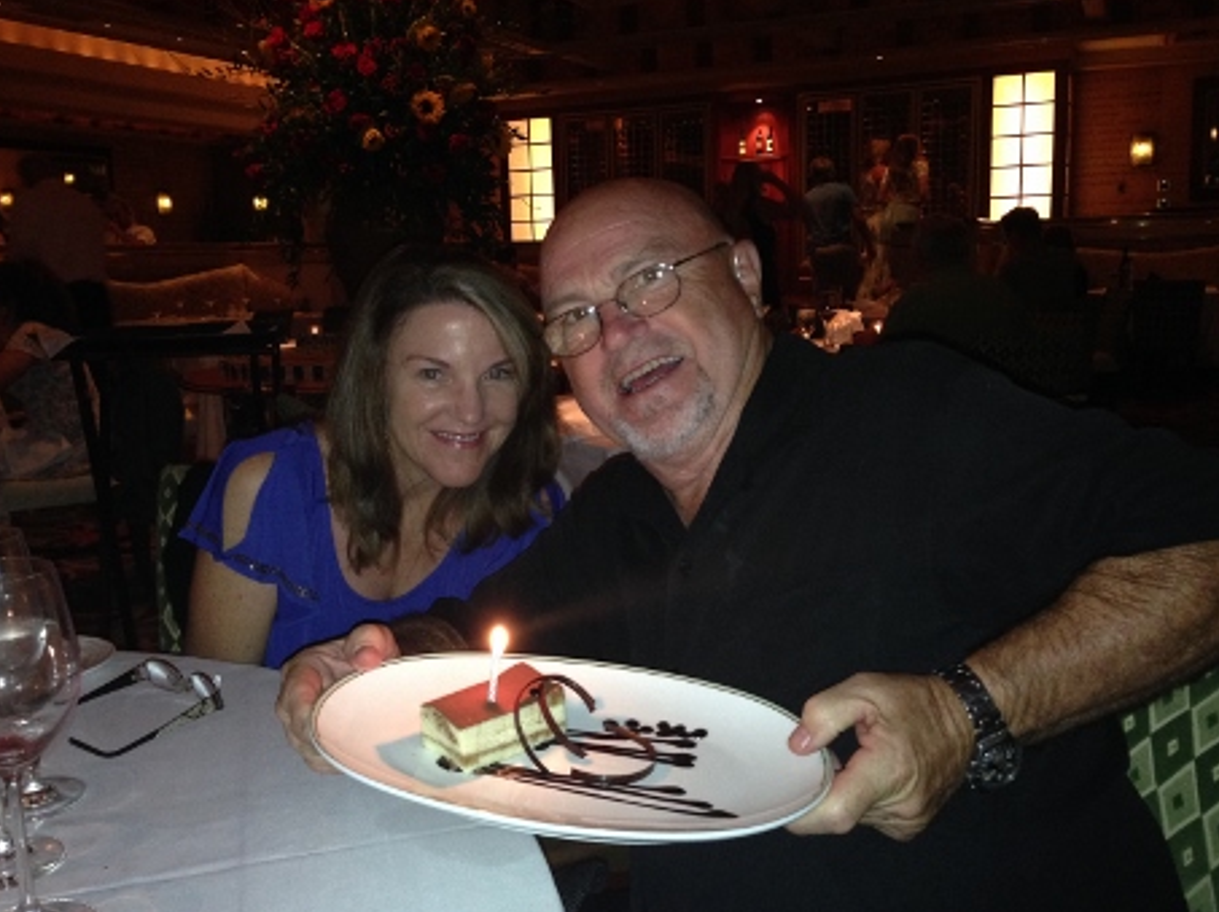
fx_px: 1232
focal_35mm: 35
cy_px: 447
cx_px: 605
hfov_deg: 52.7
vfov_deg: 40.6
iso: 250
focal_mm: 4.12
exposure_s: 1/16
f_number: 2.4
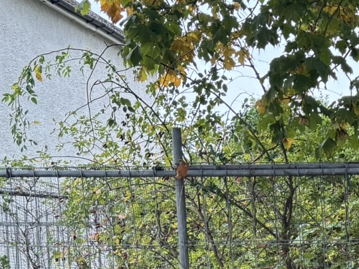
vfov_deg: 15.6
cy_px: 335
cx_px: 435
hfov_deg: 20.1
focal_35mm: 91
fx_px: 944
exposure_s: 1/75
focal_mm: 6.76
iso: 200
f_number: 1.78
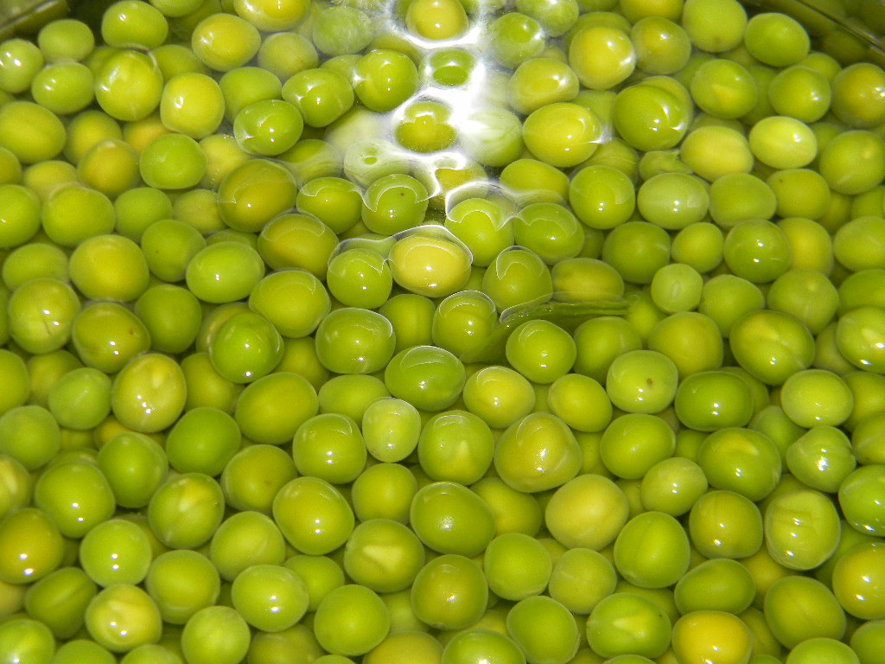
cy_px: 332
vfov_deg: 17.8
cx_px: 442
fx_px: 2122
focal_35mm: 83
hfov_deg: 23.6
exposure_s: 1/30
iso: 200
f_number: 4.5
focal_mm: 15.1
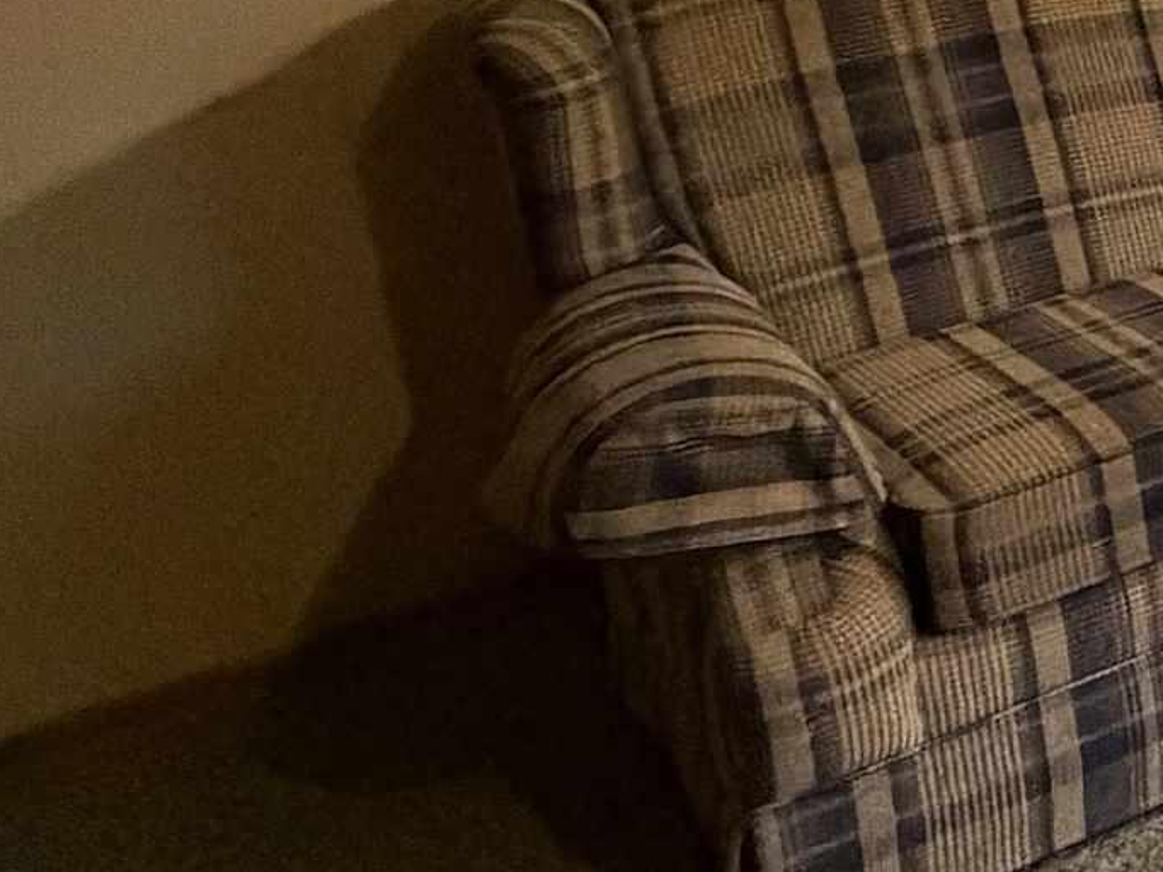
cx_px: 2607
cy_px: -298
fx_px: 2116
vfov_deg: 20.9
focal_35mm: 63
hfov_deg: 16.6
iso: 500
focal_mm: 2.22
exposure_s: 1/60
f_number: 2.2
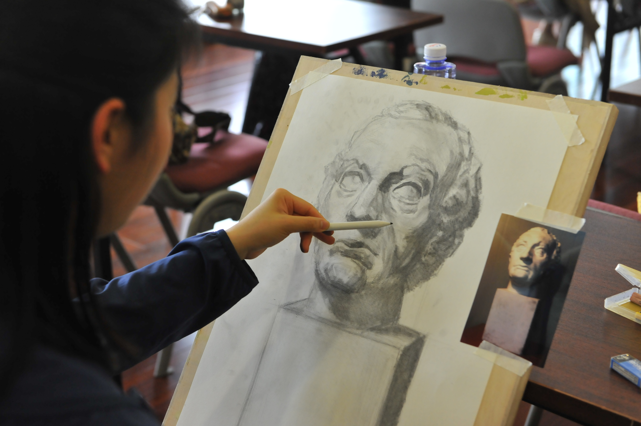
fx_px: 1103
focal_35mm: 62
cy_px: 213
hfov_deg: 32.4
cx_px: 320
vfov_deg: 21.9
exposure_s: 1/160
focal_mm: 62
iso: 2000
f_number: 4.5
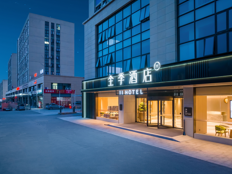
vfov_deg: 54.9
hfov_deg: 69.4
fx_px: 168
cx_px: 113
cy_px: 89
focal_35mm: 25
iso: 400
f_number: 2.8
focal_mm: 12.29
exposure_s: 1/60
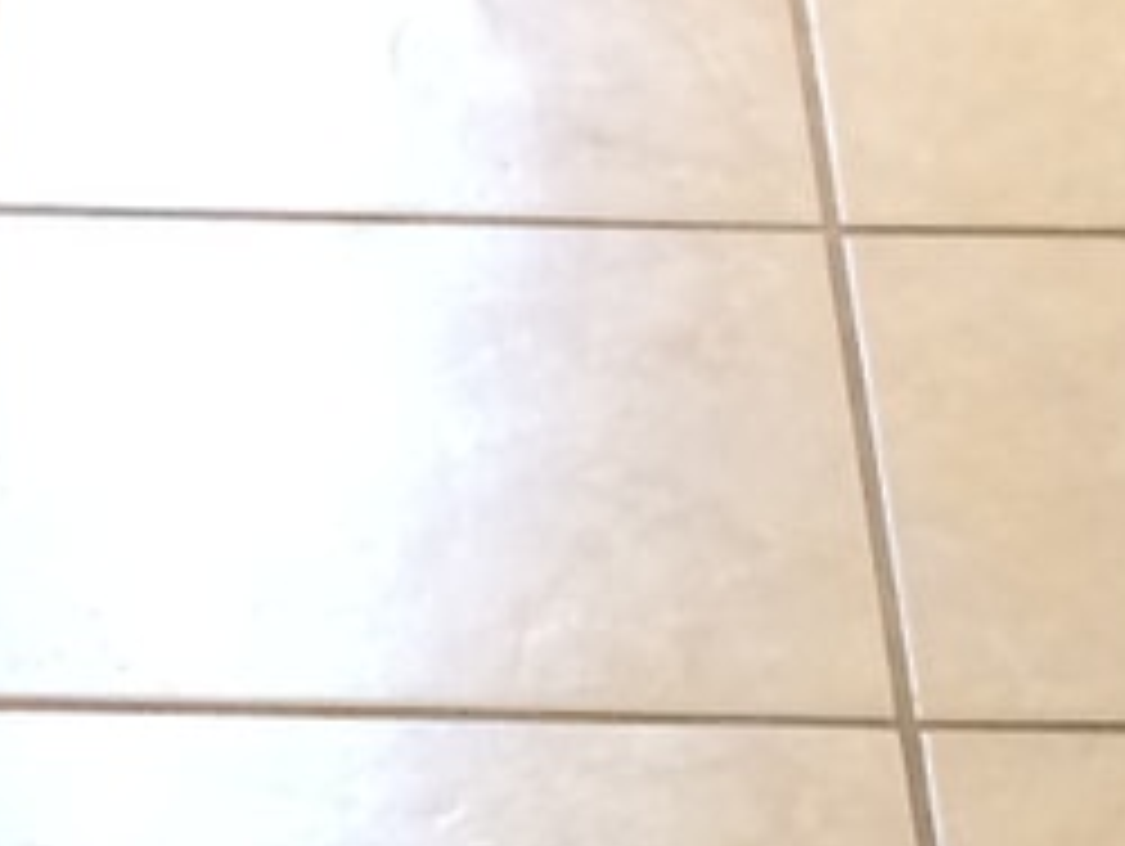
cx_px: 227
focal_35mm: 160
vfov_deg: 8.5
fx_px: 5205
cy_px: 2016
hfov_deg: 12.3
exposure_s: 1/30
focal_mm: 4.12
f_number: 2.2
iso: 125
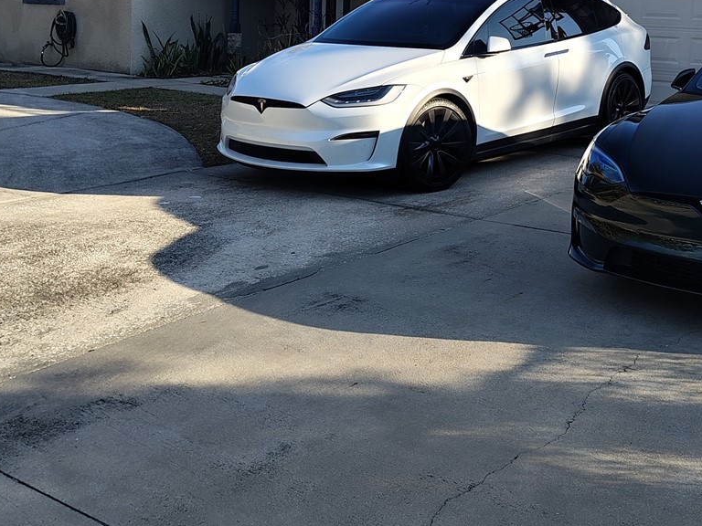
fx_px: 1014
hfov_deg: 37.8
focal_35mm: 50
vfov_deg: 28.2
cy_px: 68
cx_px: 471
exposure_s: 1/699
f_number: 1.8
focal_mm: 5.56
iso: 100
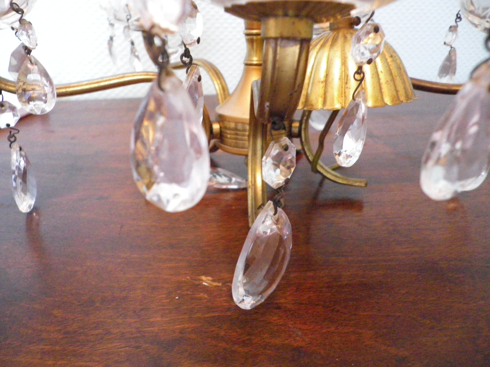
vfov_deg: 49.7
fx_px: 396
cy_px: 184
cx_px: 245
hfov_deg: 63.4
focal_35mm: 28
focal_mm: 4.9
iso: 800
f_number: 2.6
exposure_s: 1/15
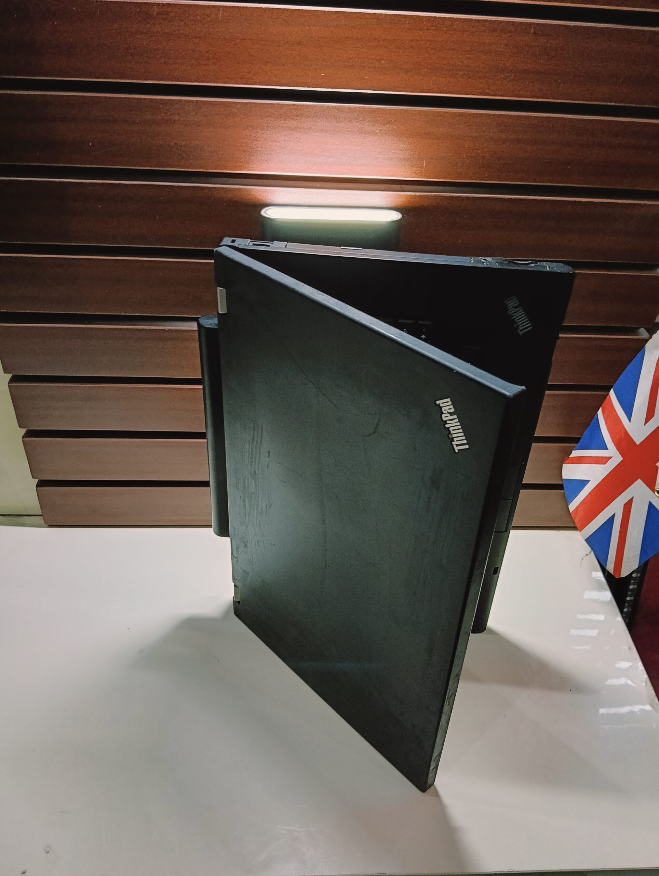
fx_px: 684
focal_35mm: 27
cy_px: 438
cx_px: 330
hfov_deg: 51.5
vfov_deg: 65.2
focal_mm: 3.98
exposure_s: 1/33.3
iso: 400
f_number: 1.8
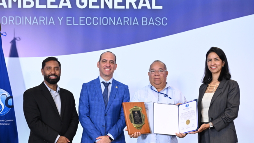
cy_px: 125
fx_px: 403
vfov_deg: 19.8
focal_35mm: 60
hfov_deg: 35.0
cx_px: 121
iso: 1250
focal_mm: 34.5
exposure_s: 1/125
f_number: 4
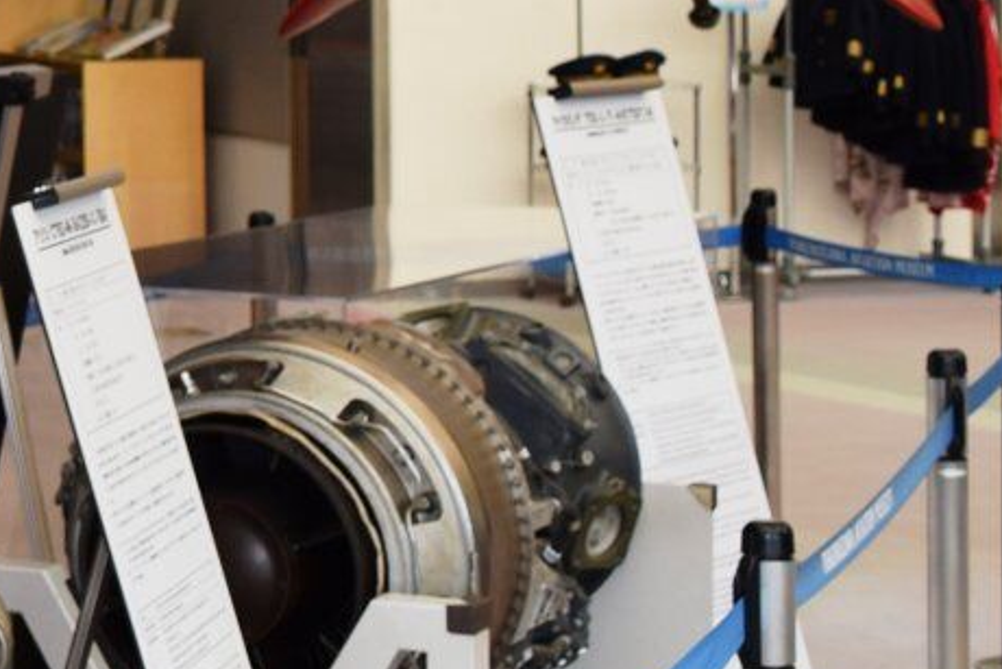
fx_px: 3904
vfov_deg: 9.7
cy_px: -13
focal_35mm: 140
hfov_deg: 13.1
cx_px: -828
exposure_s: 1/125
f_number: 5.6
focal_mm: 21
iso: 125
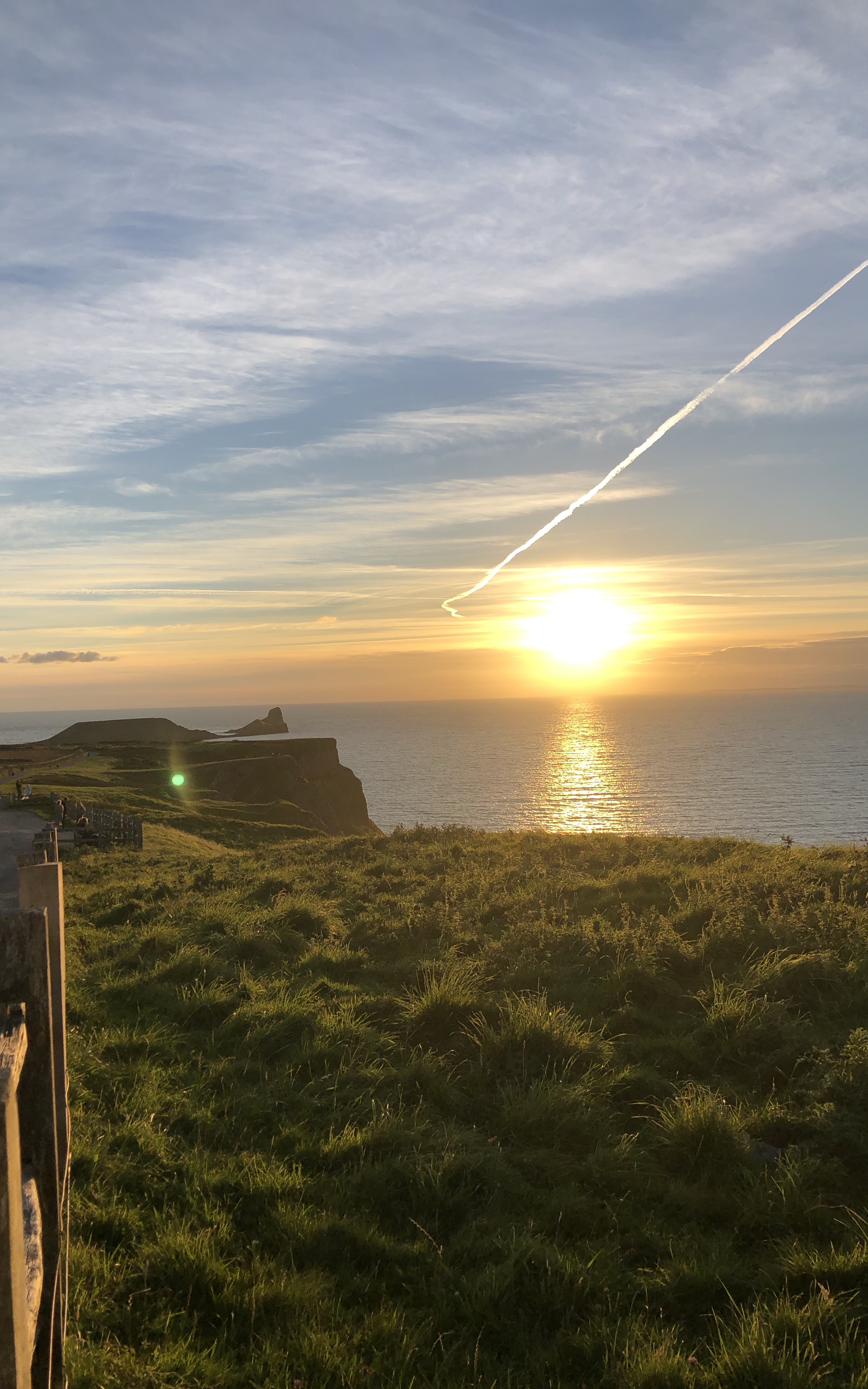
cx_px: 364
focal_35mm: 30
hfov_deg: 41.7
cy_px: 701
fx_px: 1136
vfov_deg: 62.9
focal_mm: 3.99
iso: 20
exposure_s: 1/2114
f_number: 1.8
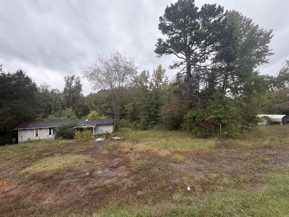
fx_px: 117
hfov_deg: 102.1
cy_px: 108
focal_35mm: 14
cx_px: 144
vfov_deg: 85.7
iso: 64
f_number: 2.2
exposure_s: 1/392
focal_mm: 2.22
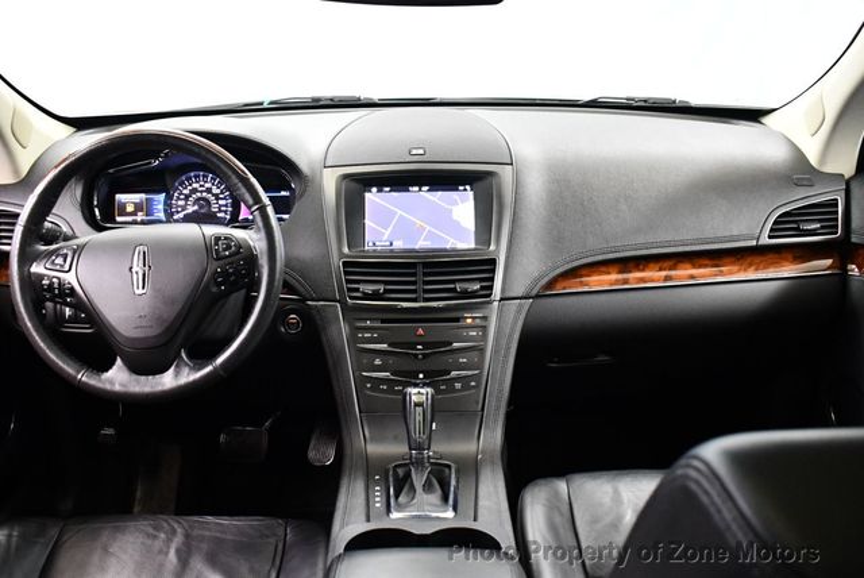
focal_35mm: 36
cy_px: 289
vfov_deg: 36.9
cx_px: 432
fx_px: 865
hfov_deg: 53.1
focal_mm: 18
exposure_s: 1/60
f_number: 3.5
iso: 3600
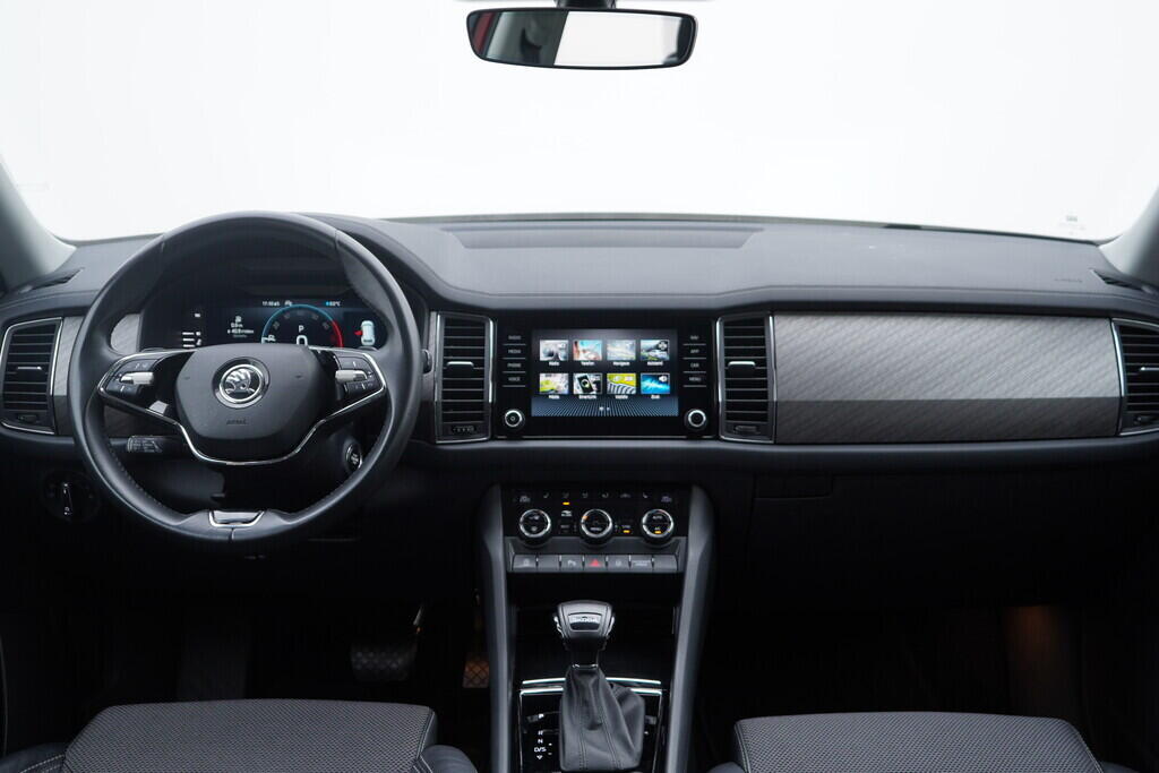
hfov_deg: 53.1
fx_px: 1159
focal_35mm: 36
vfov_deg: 36.9
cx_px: 580
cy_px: 386
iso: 125
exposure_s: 1/40
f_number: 3.2
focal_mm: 24
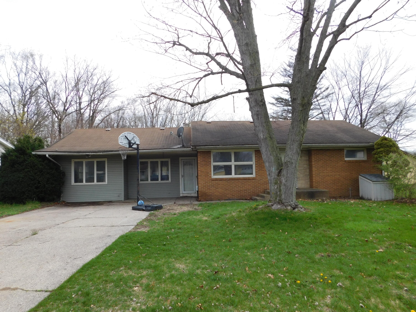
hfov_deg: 73.9
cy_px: 156
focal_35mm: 23
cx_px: 208
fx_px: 276
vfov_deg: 58.9
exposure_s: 1/400
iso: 125
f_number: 3
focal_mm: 4
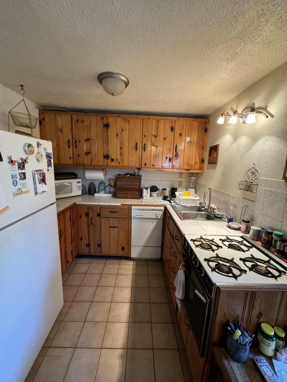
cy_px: 191
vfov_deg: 102.1
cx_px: 144
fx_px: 155
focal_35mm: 14
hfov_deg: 85.7
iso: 500
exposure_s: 1/60
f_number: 2.2
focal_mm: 2.22
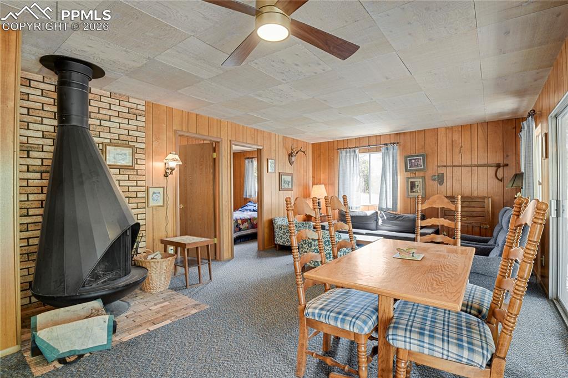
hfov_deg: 93.3
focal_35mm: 17
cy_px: 189
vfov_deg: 70.4
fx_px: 268
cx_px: 284
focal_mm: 17
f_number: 8
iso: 250
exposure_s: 3
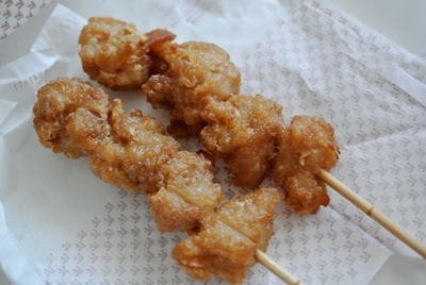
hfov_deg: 40.3
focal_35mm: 49
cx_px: 213
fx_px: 581
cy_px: 142
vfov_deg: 27.6
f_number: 2
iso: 1000
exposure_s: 1/125
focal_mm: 18.5
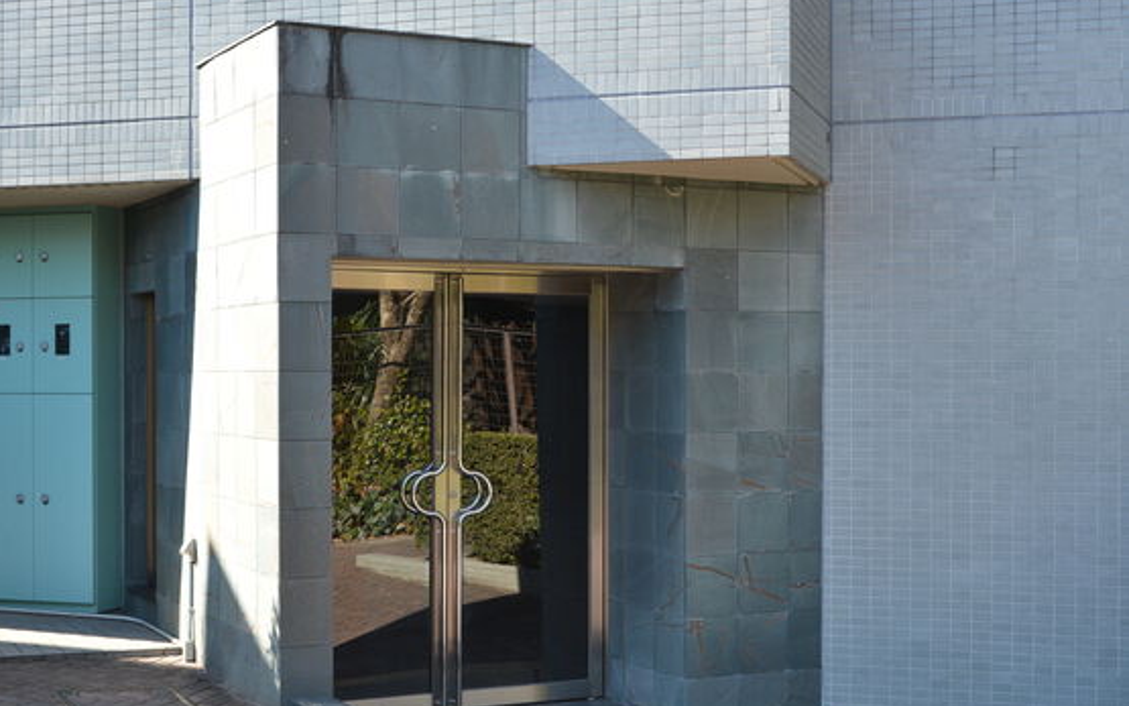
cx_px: 528
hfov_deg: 36.9
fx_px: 1692
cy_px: 393
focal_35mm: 55
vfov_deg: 23.5
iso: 800
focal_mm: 50
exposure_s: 1/250
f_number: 8
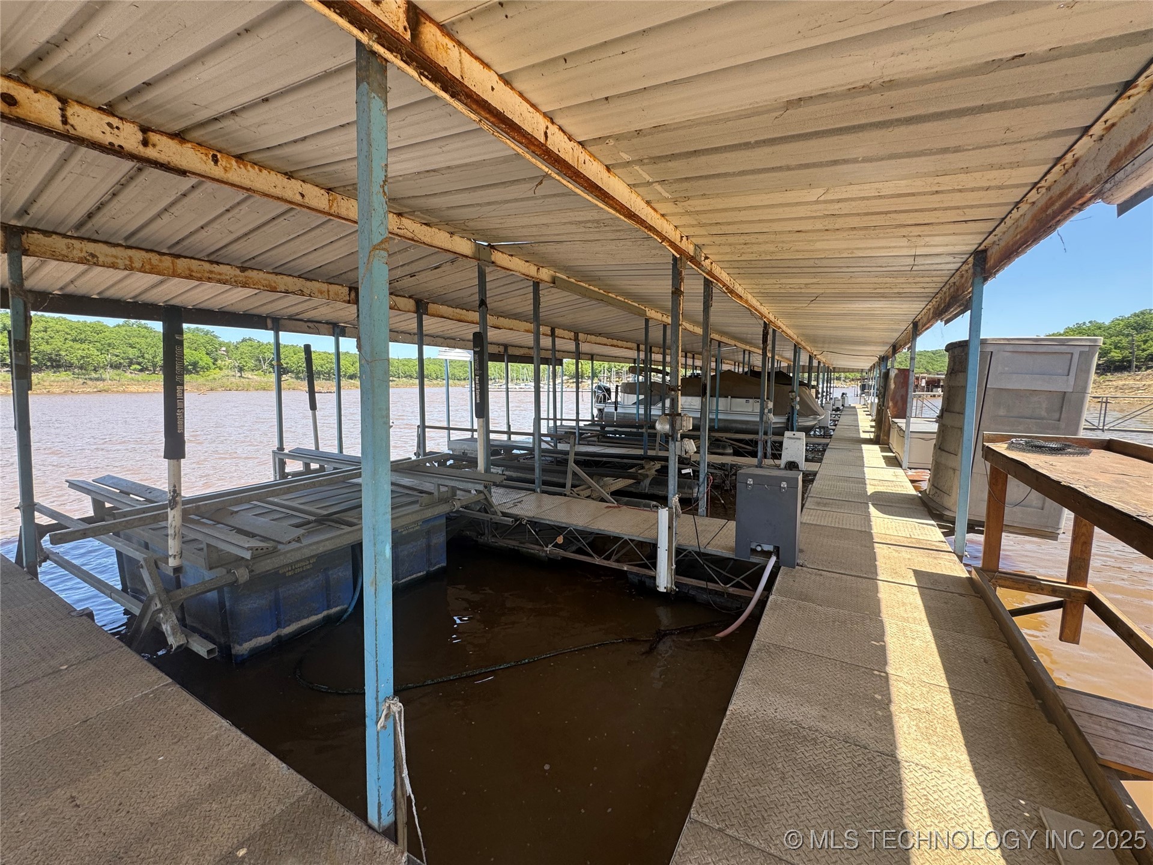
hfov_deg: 102.1
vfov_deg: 85.7
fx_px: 466
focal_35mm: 14
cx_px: 576
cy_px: 432
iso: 40
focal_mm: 2.22
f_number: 2.2
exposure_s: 1/267
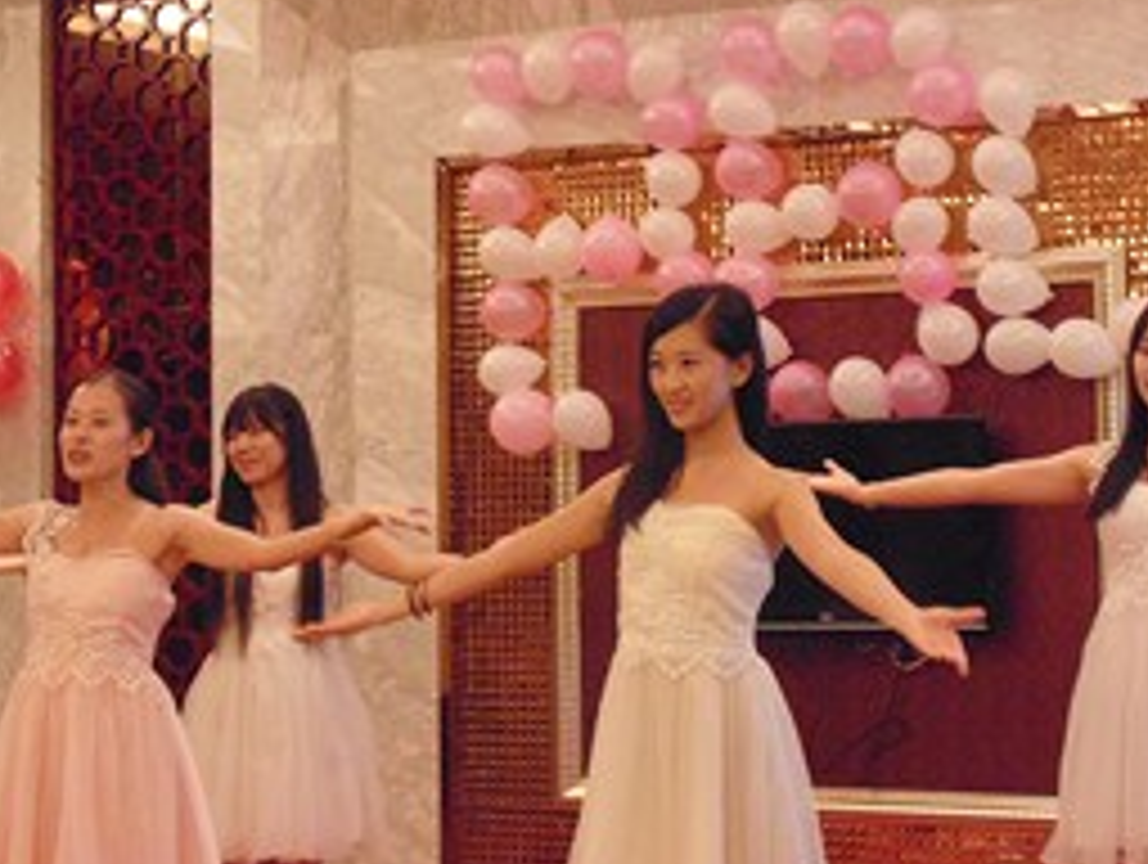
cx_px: 576
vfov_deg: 17.8
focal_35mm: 83
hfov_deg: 23.5
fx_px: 2756
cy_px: 459
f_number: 3.9
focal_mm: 9.5
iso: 500
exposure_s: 1/25
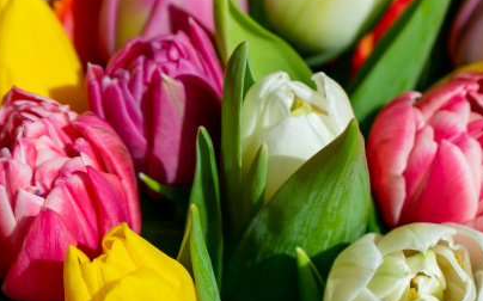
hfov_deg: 20.7
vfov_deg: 13.0
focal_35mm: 100
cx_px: 338
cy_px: 207
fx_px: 1316
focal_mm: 44
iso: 100
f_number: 5
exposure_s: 1/250
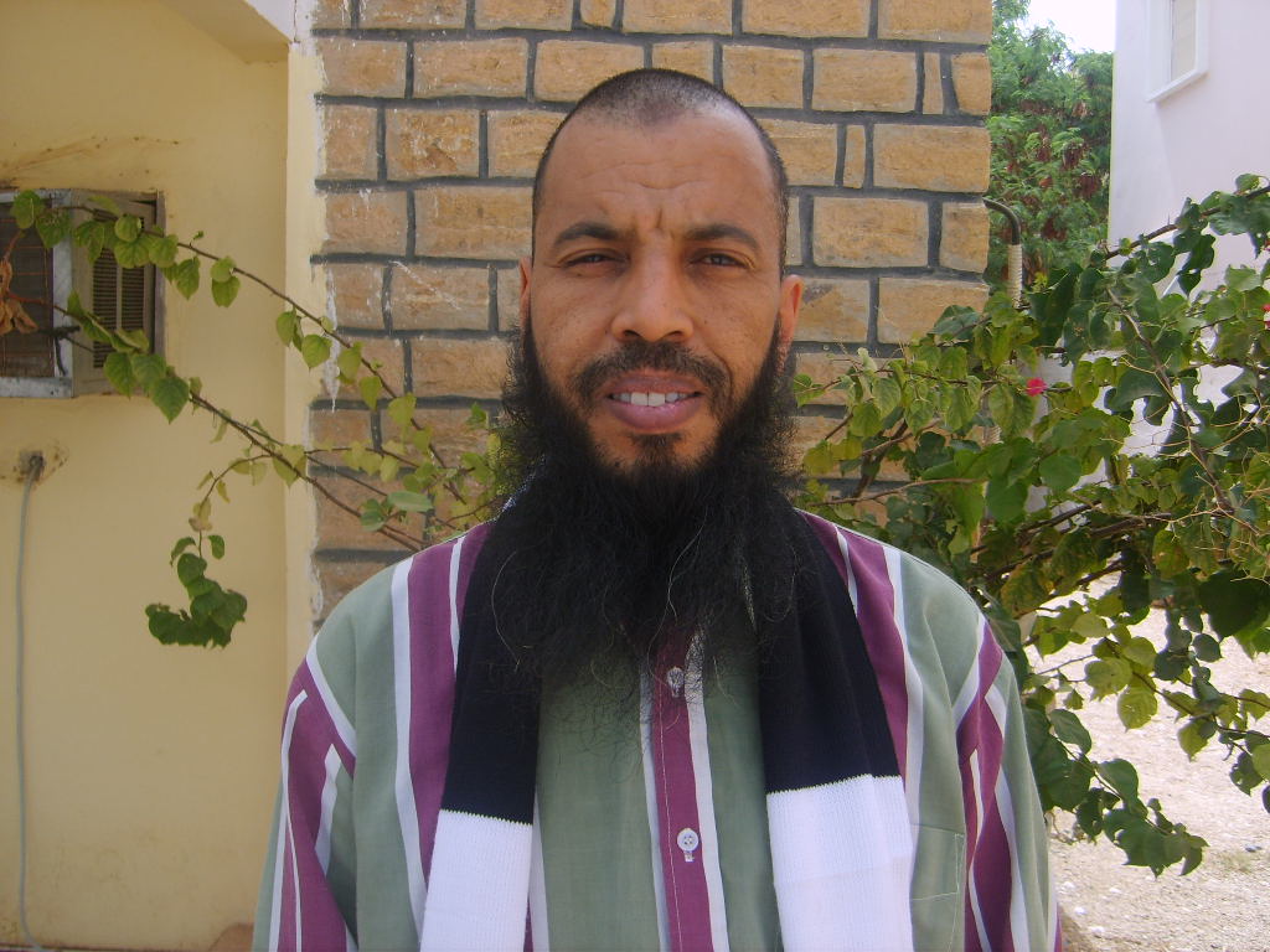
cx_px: 635
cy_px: 476
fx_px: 1284
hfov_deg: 52.6
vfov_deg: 40.7
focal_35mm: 35
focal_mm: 5.8
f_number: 2.8
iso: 50
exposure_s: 1/350
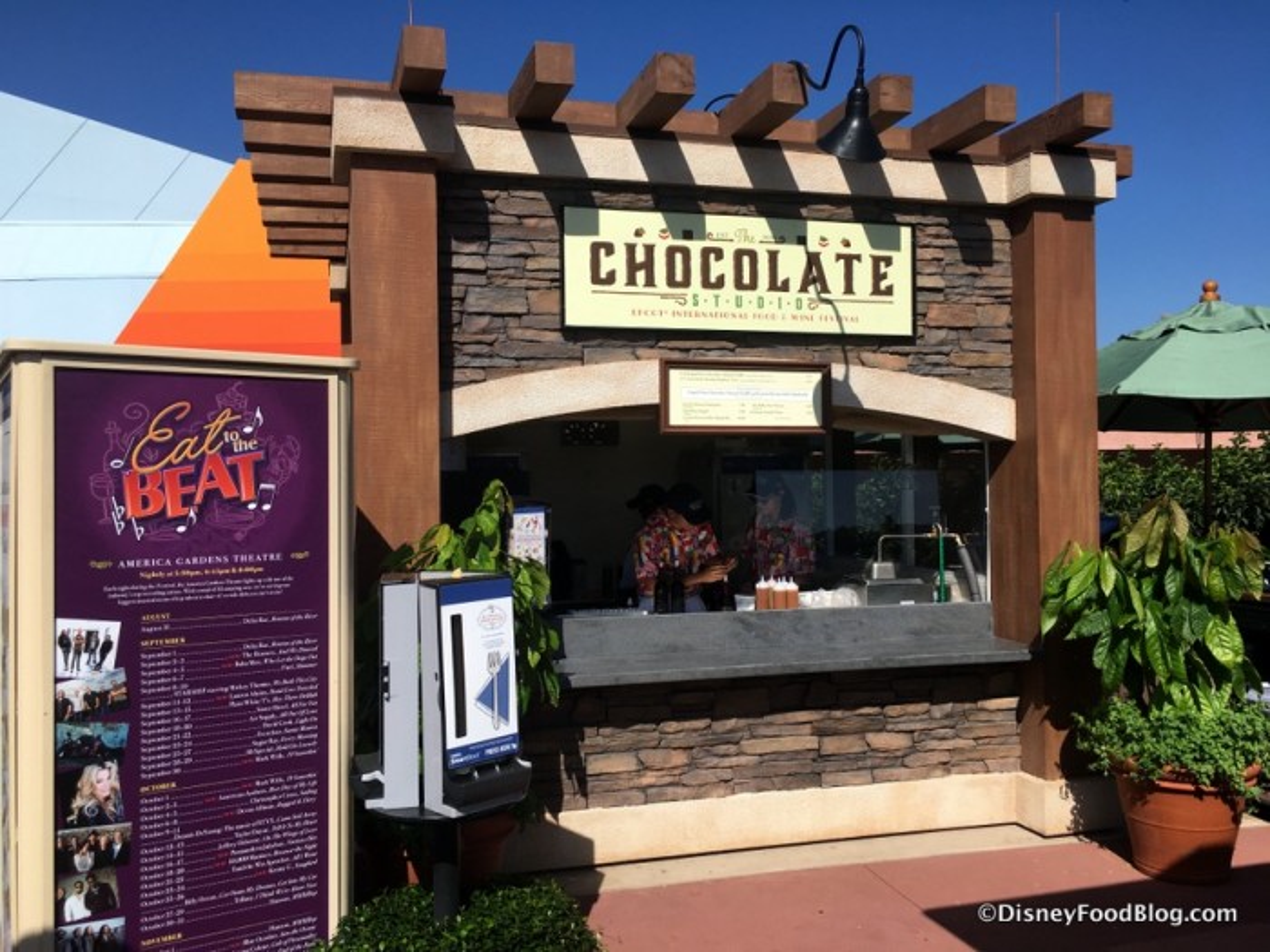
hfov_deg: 61.7
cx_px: 635
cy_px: 476
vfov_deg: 48.2
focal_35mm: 29
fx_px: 1064
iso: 25
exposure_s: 1/2481
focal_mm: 4.15
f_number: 2.2
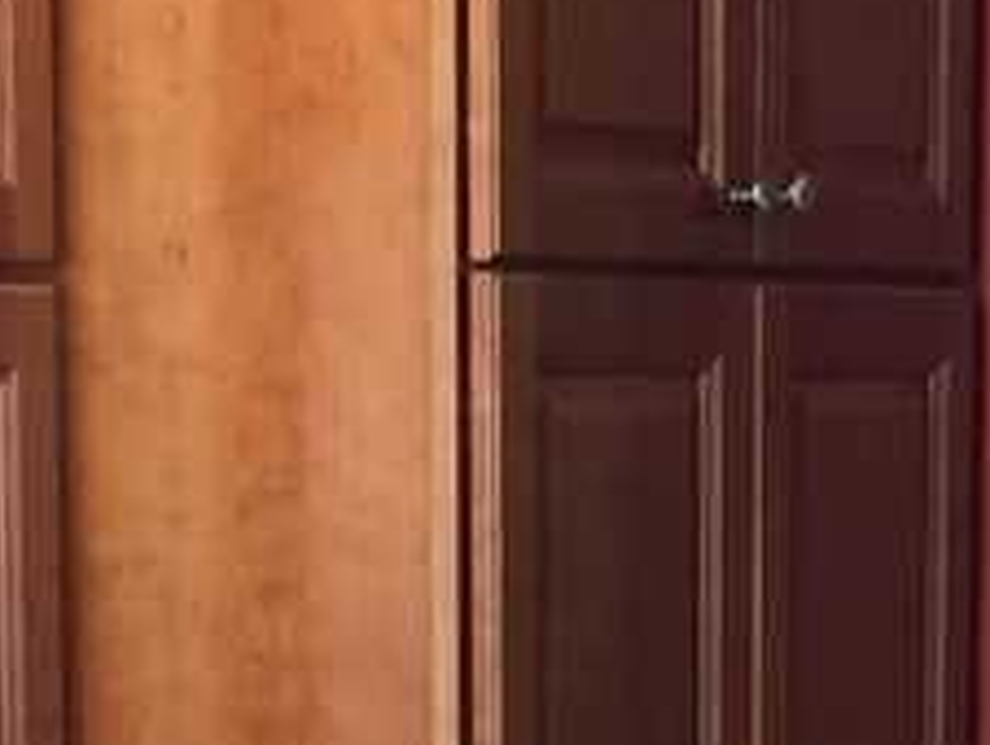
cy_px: 1249
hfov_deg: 11.5
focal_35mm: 171
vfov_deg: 8.4
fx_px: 4896
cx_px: 99
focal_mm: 4.15
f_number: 2.2
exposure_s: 1/30
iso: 160
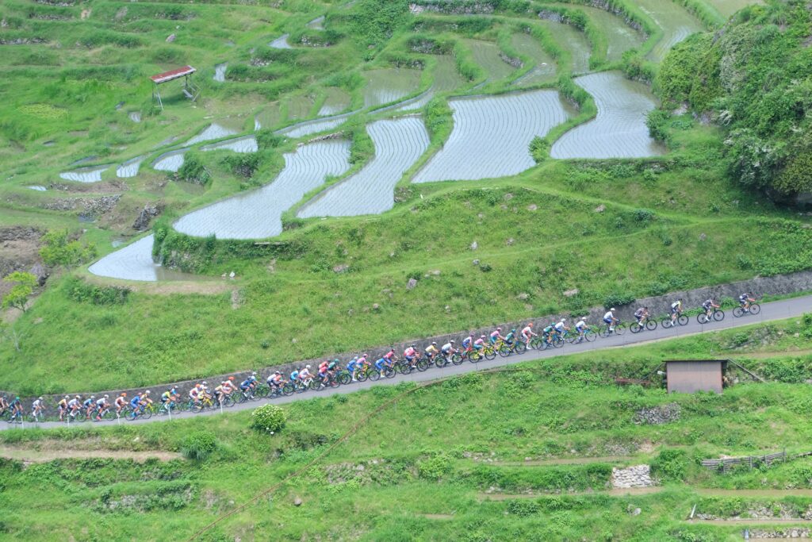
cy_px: 271
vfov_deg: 6.7
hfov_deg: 10.0
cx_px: 406
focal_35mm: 206
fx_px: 4647
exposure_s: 1/500
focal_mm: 137.2
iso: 640
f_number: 7.1
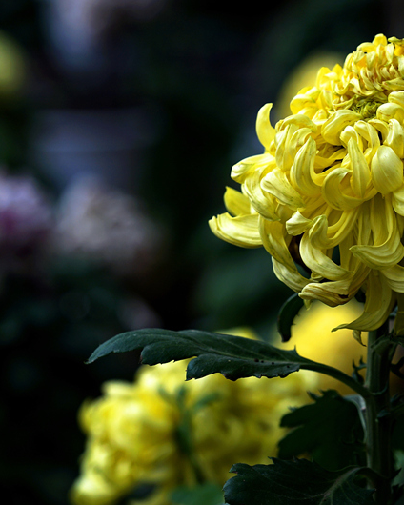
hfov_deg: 5.9
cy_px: 252
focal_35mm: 262
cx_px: 292
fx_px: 3916
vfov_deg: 7.4
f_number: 6.3
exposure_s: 1/250
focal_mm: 185
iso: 100
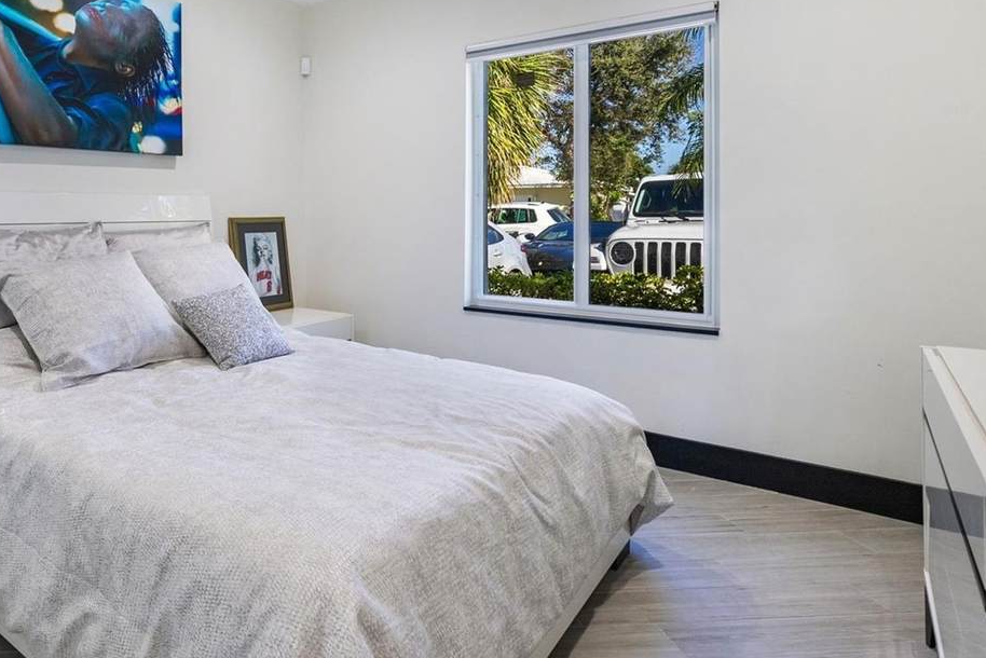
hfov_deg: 79.6
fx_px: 575
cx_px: 367
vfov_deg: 58.6
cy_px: 238
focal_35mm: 21
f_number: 8
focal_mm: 15
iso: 640
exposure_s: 1/30
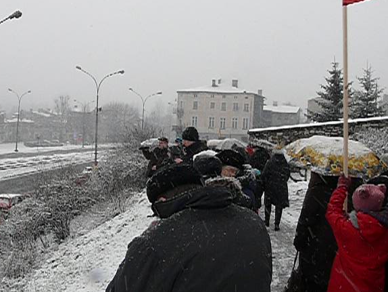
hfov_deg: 47.8
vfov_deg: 36.8
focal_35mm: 39
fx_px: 437
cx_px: 195
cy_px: 138
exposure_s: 1/60
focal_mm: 7.4
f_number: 8
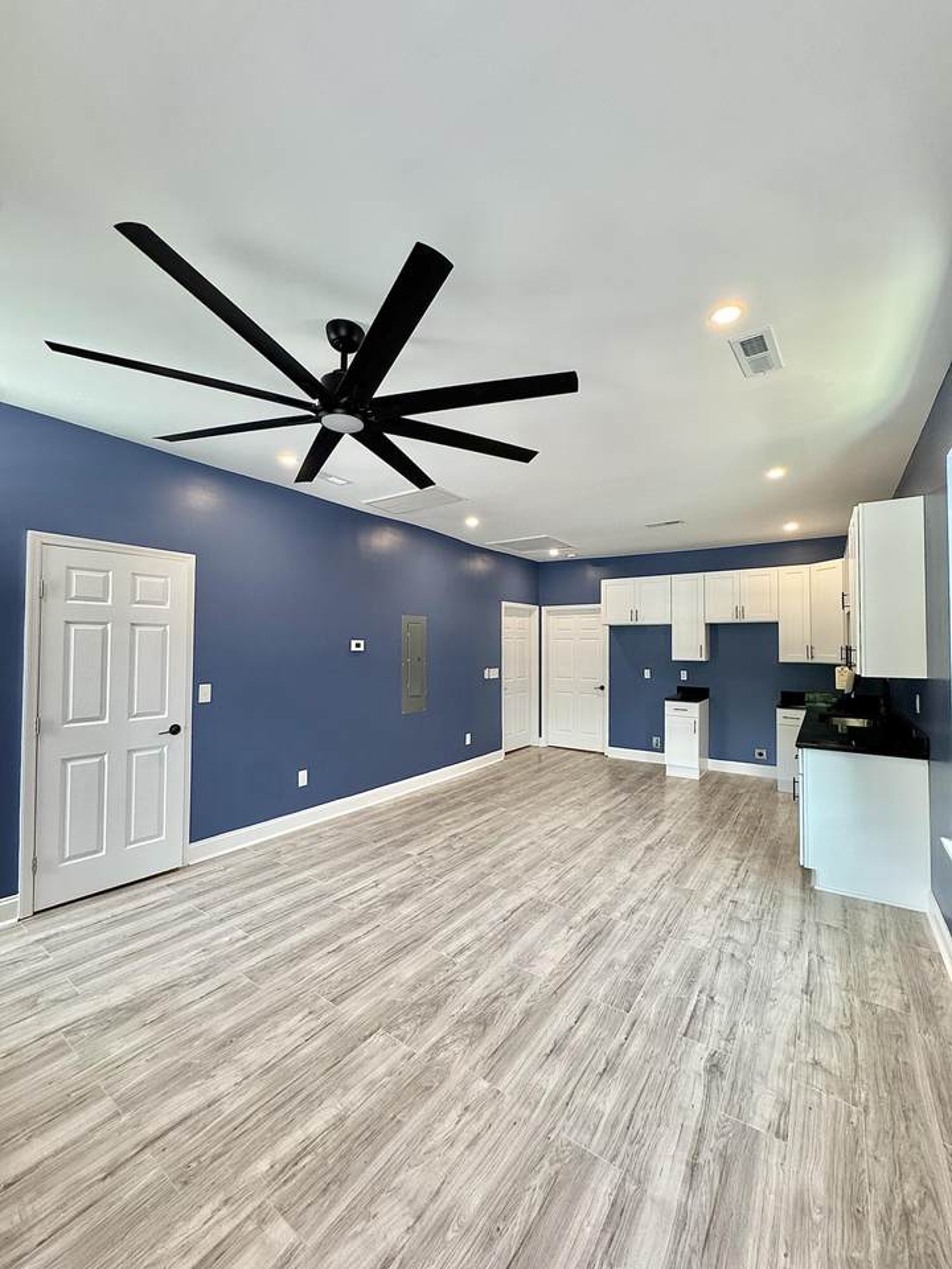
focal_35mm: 14
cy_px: 634
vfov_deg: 102.1
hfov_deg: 85.7
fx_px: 513
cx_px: 476
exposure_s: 1/120
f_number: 2.2
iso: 250
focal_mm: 2.22
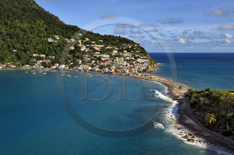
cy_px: 78
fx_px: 286
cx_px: 117
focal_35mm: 44
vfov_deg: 30.5
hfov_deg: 44.5
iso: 200
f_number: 14
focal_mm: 44
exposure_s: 1/250
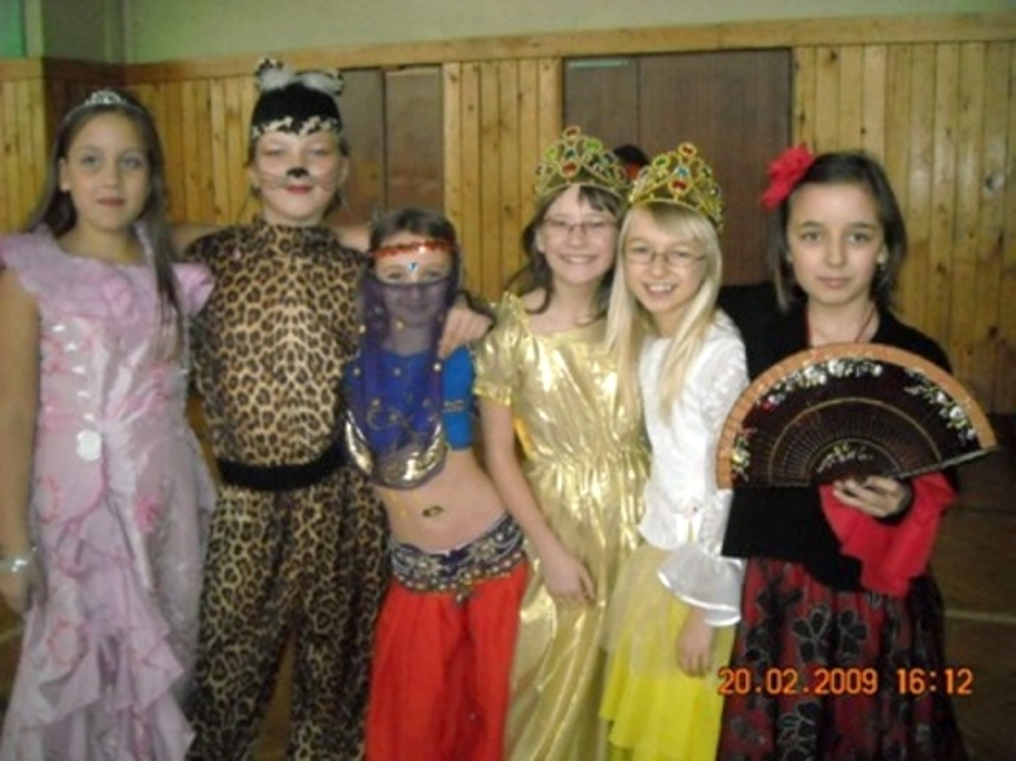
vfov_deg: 40.7
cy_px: 380
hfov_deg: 52.6
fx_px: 1027
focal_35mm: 35
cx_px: 508
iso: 800
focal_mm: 5.7
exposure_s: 1/60
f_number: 2.8
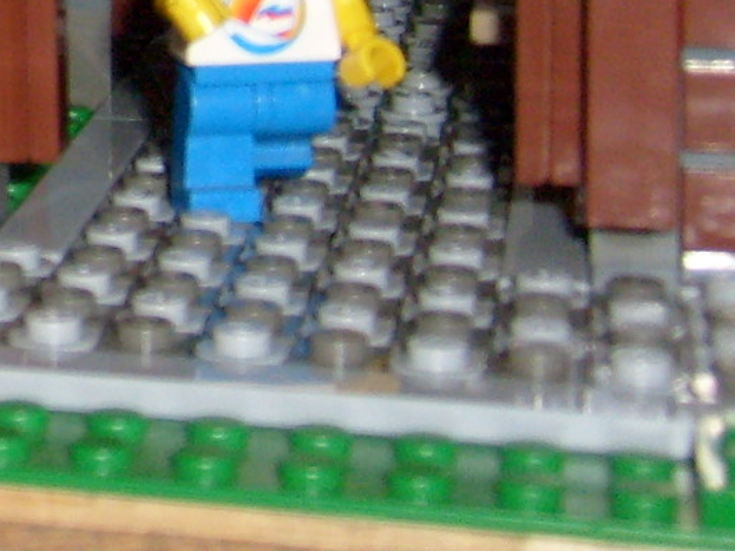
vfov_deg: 10.5
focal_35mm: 135
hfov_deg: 13.1
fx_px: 2866
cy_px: -331
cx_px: -628
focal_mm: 5.8
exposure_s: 1/45
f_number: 2.8
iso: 100
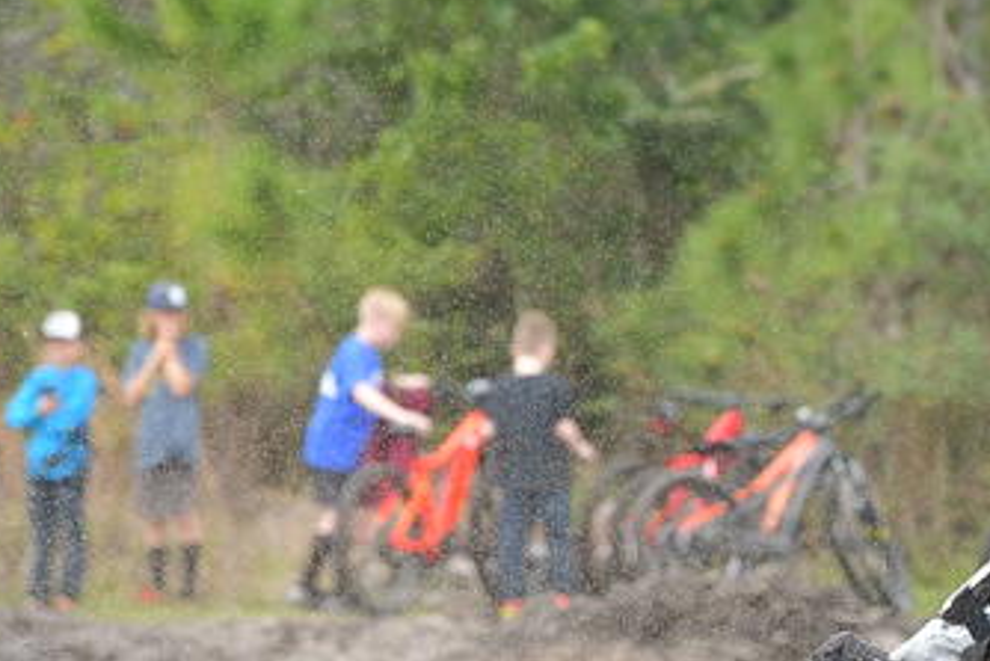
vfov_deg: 2.0
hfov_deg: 2.9
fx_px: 19285
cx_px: 1398
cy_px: 940
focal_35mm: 701
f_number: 5.6
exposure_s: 1/1000
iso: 900
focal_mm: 160
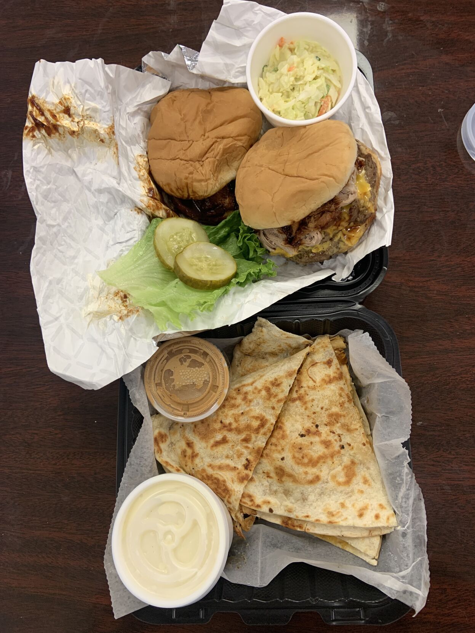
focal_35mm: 26
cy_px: 316
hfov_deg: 53.1
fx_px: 476
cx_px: 238
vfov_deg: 67.3
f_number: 1.8
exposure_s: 1/60
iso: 64
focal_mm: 4.25
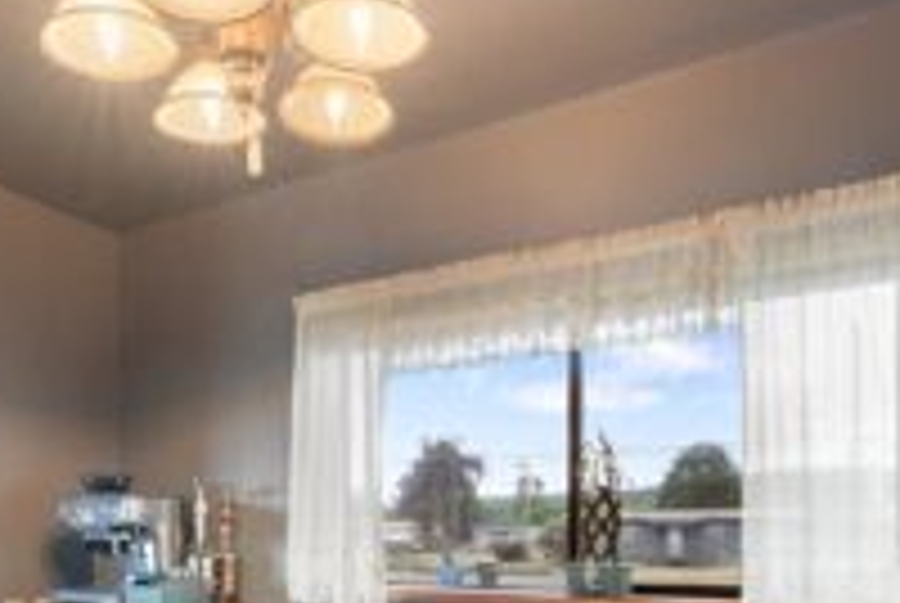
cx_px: 400
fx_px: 801
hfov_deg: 58.5
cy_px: 538
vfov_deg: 38.5
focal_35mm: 32
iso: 320
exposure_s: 1.3
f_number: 8
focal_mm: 16
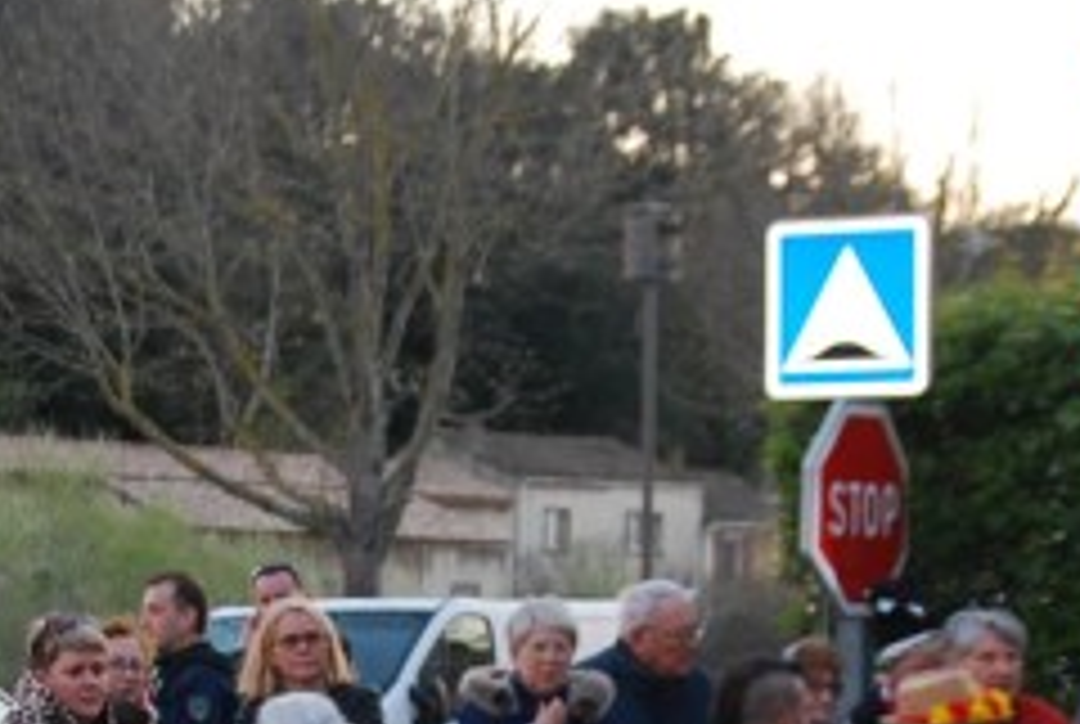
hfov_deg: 15.2
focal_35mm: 134
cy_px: 814
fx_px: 4027
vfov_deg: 10.2
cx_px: 268
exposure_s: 1/60
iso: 400
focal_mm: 24
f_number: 4
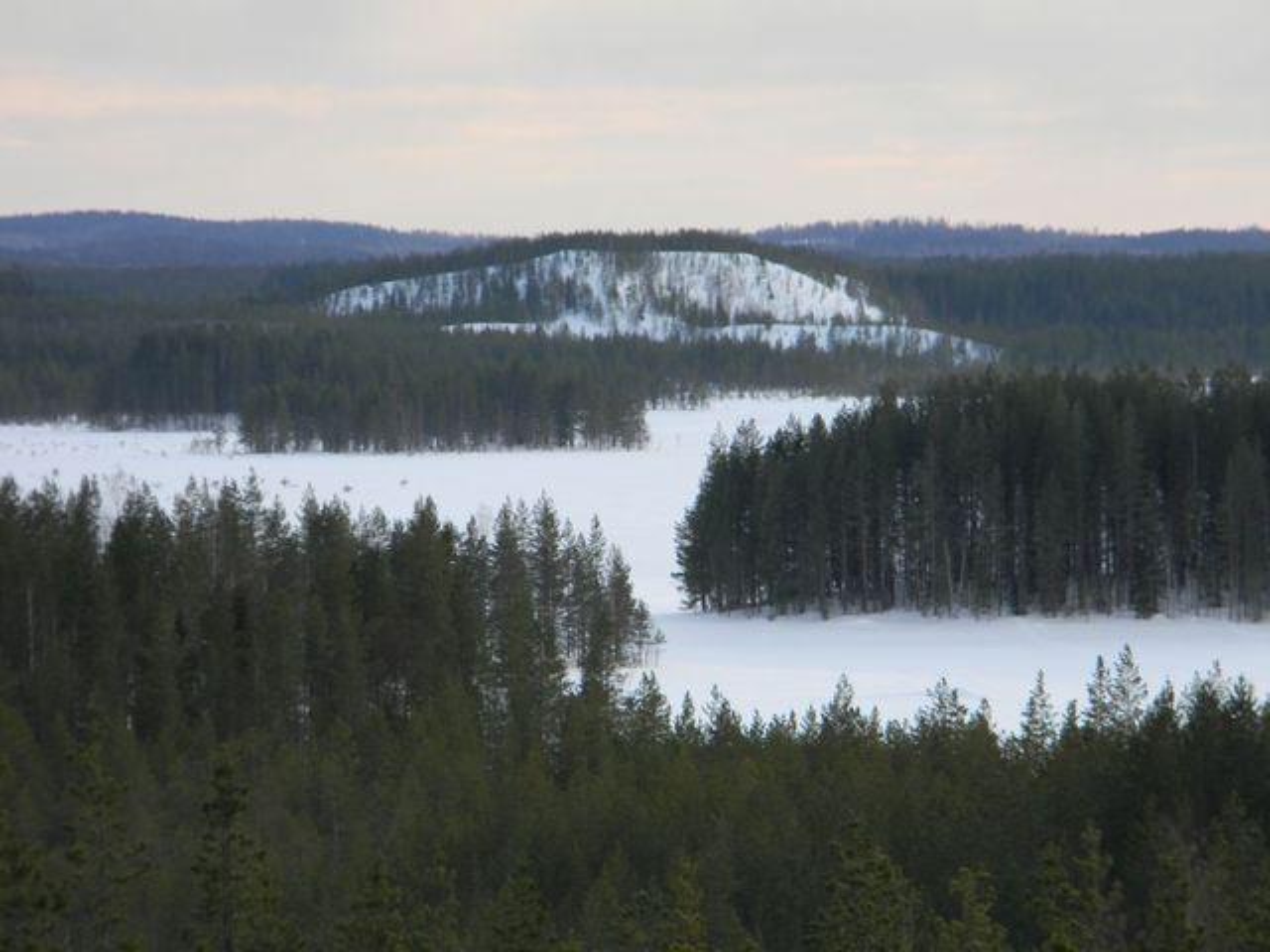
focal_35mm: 278
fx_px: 10199
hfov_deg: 7.1
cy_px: 476
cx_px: 635
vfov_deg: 5.3
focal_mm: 50.4
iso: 80
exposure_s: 1/80.1
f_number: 5.4
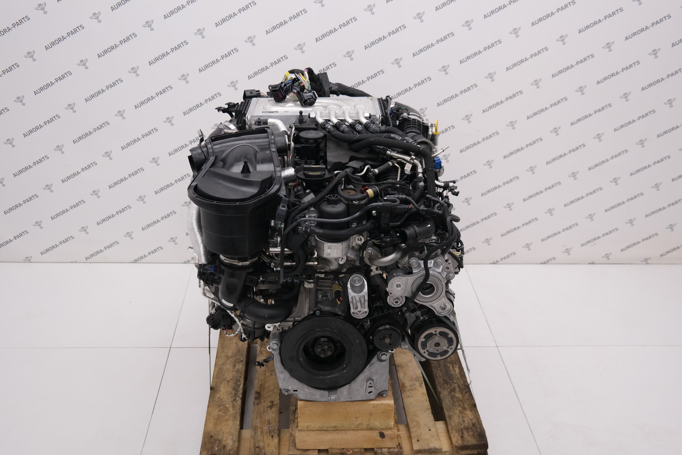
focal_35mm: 36
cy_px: 228
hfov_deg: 53.1
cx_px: 341
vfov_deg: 36.9
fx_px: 682
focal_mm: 24
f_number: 4
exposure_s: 1/100
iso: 200
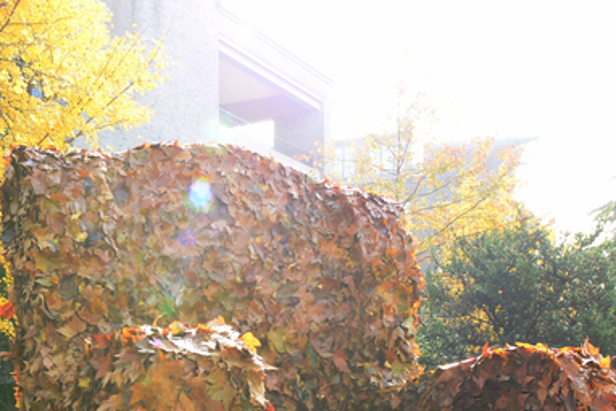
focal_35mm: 33
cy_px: 442
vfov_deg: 34.9
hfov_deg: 50.9
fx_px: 565
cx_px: 66
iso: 640
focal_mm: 14
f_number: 6.3
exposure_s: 1/160
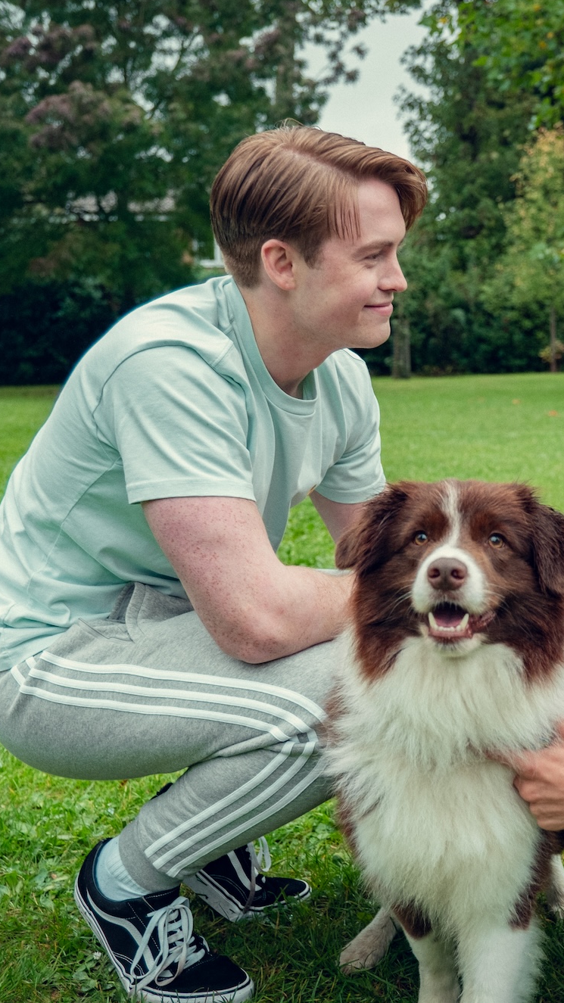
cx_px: 458
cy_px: 501
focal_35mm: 49
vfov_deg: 42.1
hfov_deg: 24.0
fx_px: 1303
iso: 400
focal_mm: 20.6
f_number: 2.8
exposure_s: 1/250
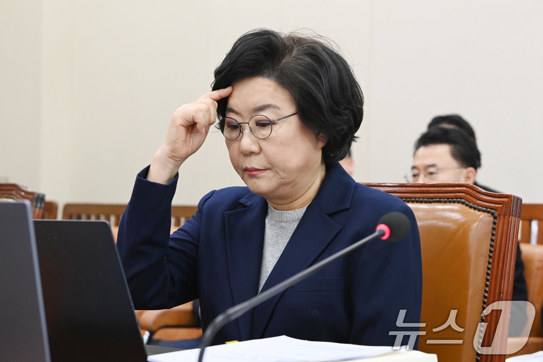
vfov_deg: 16.6
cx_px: 272
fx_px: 1237
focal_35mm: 82
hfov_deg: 24.8
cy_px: 181
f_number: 5.6
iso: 3200
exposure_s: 1/250
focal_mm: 82
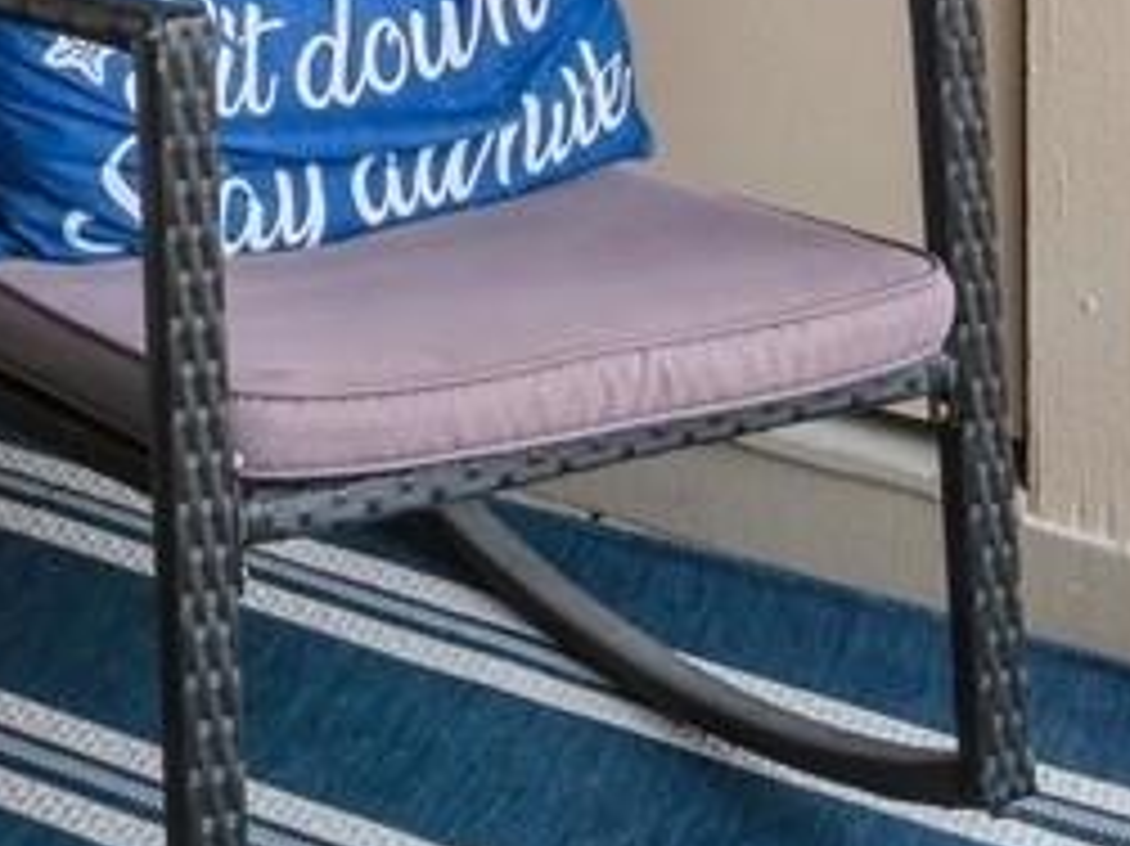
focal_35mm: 98
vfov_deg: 12.2
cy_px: -1134
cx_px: -410
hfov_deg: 18.4
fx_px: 3198
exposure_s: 1/60
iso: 200
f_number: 9
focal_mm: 16
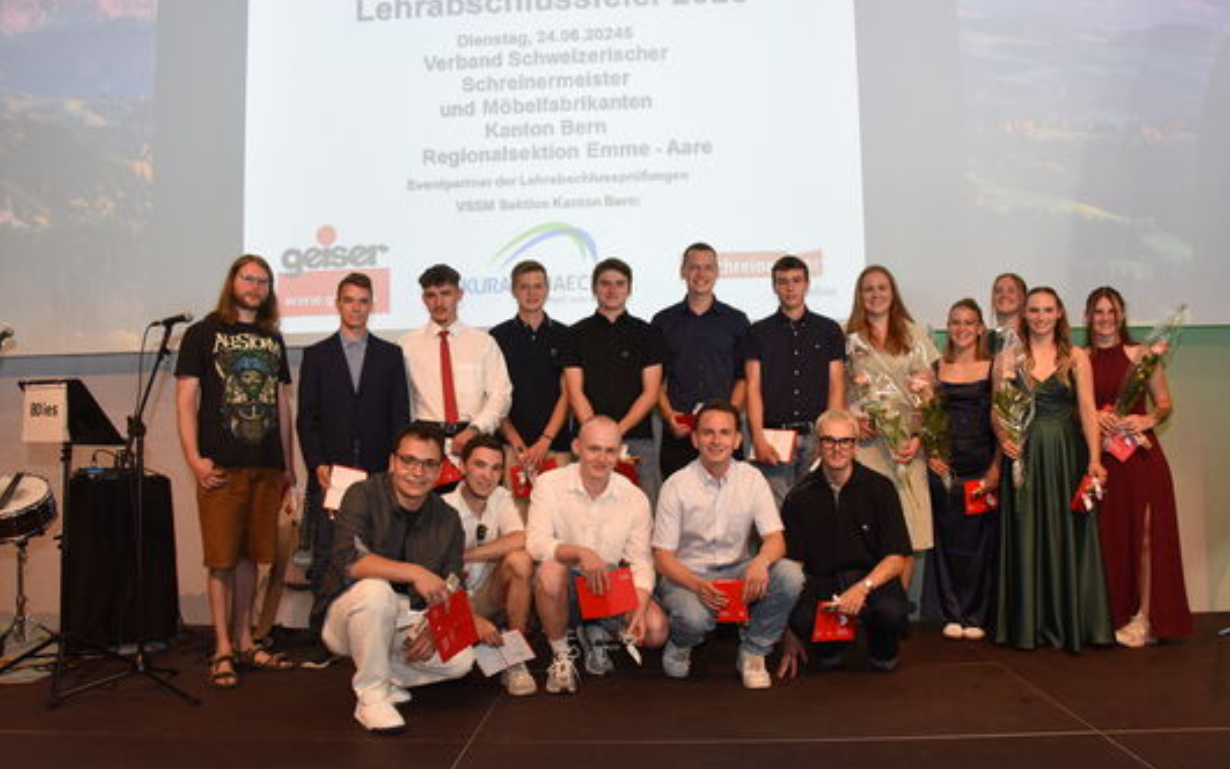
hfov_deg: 64.6
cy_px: 382
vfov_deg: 43.2
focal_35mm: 29
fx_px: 972
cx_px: 621
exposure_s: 1/80
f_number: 7.1
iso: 2000
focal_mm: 28
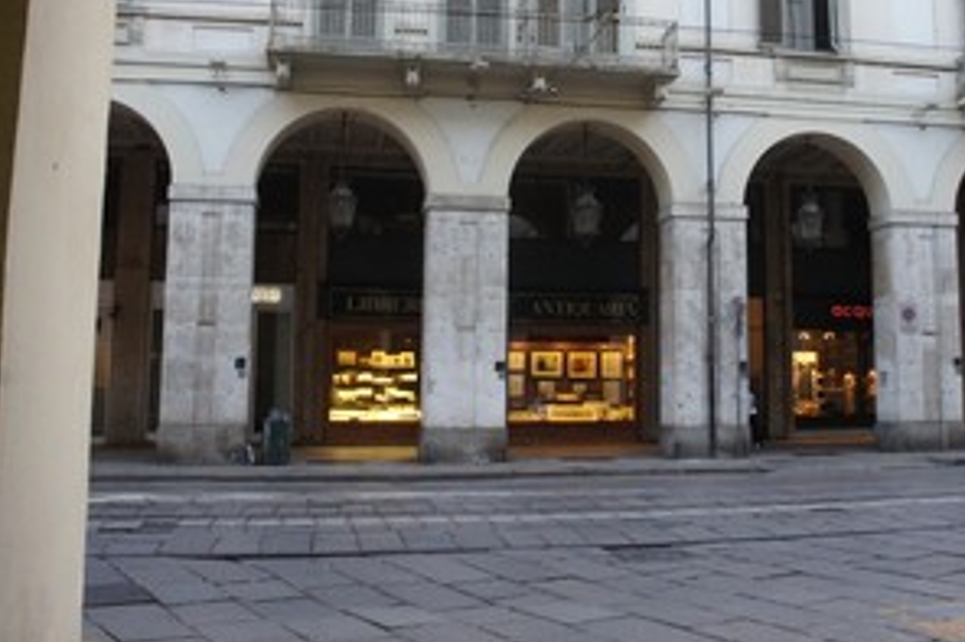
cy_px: 212
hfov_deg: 46.1
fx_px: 1125
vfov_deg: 31.6
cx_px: 587
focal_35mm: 42
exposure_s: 1/100
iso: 1600
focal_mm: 18
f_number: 3.5
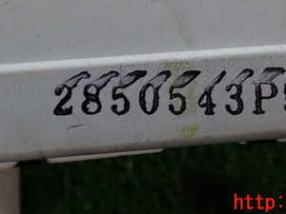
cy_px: 1
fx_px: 529
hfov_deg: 30.2
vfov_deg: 22.1
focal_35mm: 64
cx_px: 163
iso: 200
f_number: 2.4
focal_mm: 5.79
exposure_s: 1/40
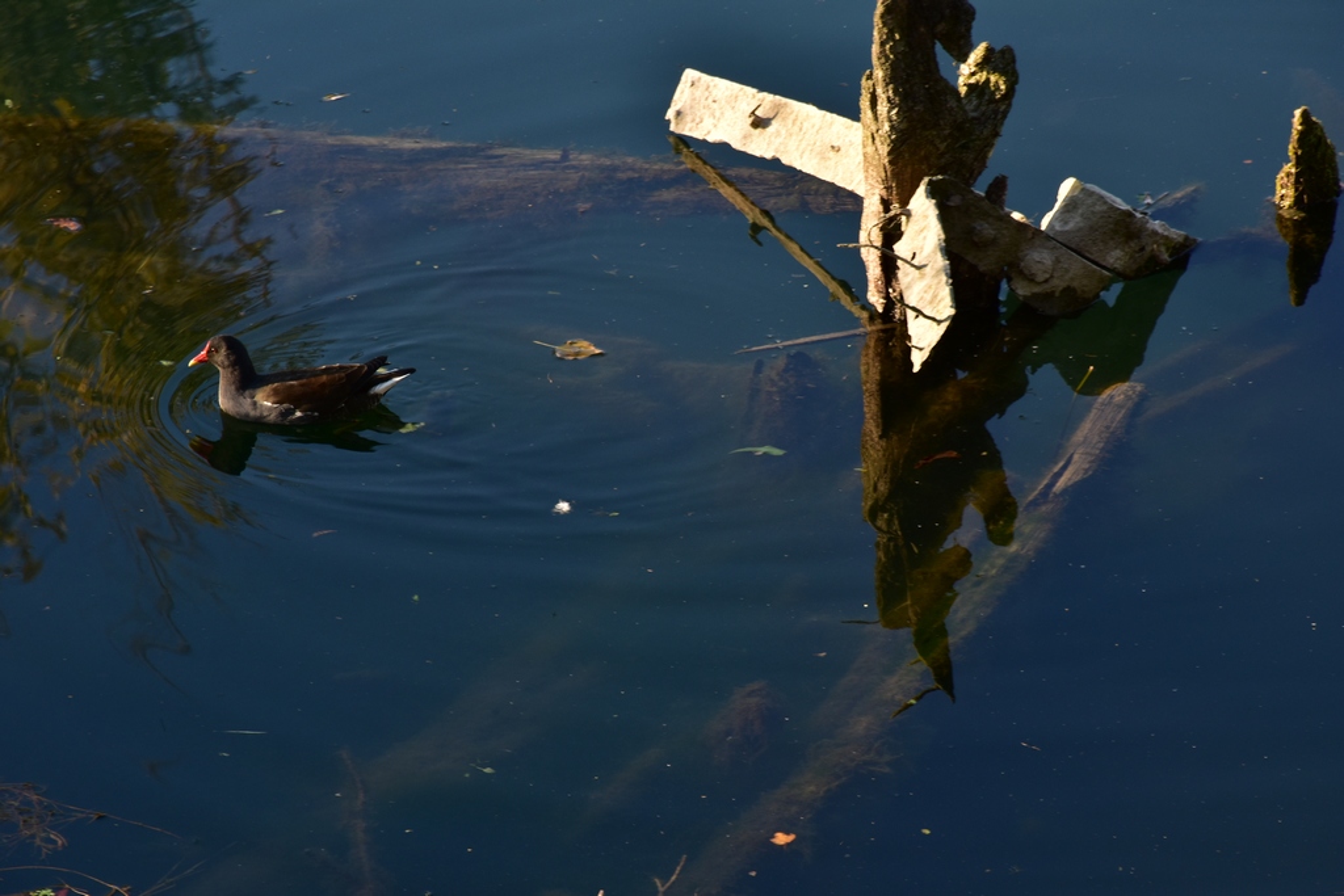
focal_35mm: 210
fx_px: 7841
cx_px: 672
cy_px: 448
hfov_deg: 9.8
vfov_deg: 6.5
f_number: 11
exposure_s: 1/60
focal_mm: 140
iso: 200
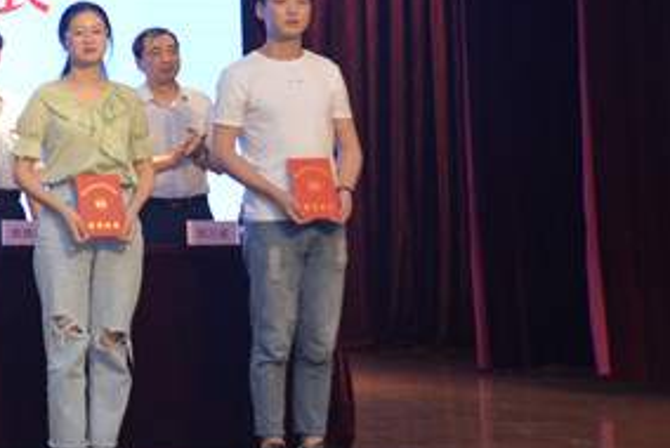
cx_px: -262
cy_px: 12
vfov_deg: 12.7
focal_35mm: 107
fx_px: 1993
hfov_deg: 17.6
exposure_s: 1/125
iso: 1250
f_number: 4.5
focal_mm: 38
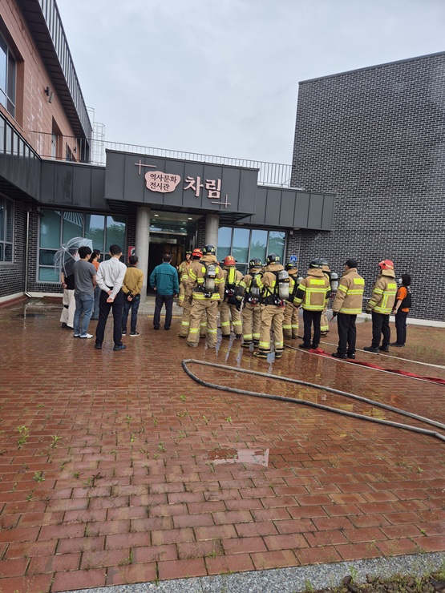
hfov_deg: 58.9
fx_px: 394
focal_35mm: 23
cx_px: 222
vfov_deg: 73.9
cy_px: 296
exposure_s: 1/666
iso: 25
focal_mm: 5.4
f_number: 1.8
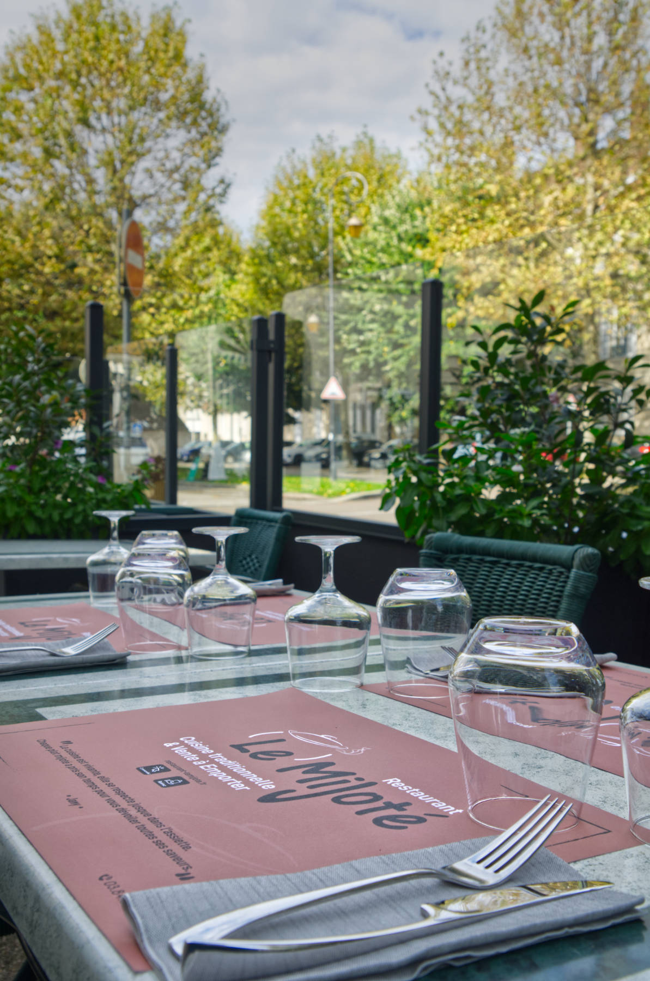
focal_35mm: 36
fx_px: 979
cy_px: 490
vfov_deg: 53.2
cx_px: 325
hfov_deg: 36.7
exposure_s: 1/160
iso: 100
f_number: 8
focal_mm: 24
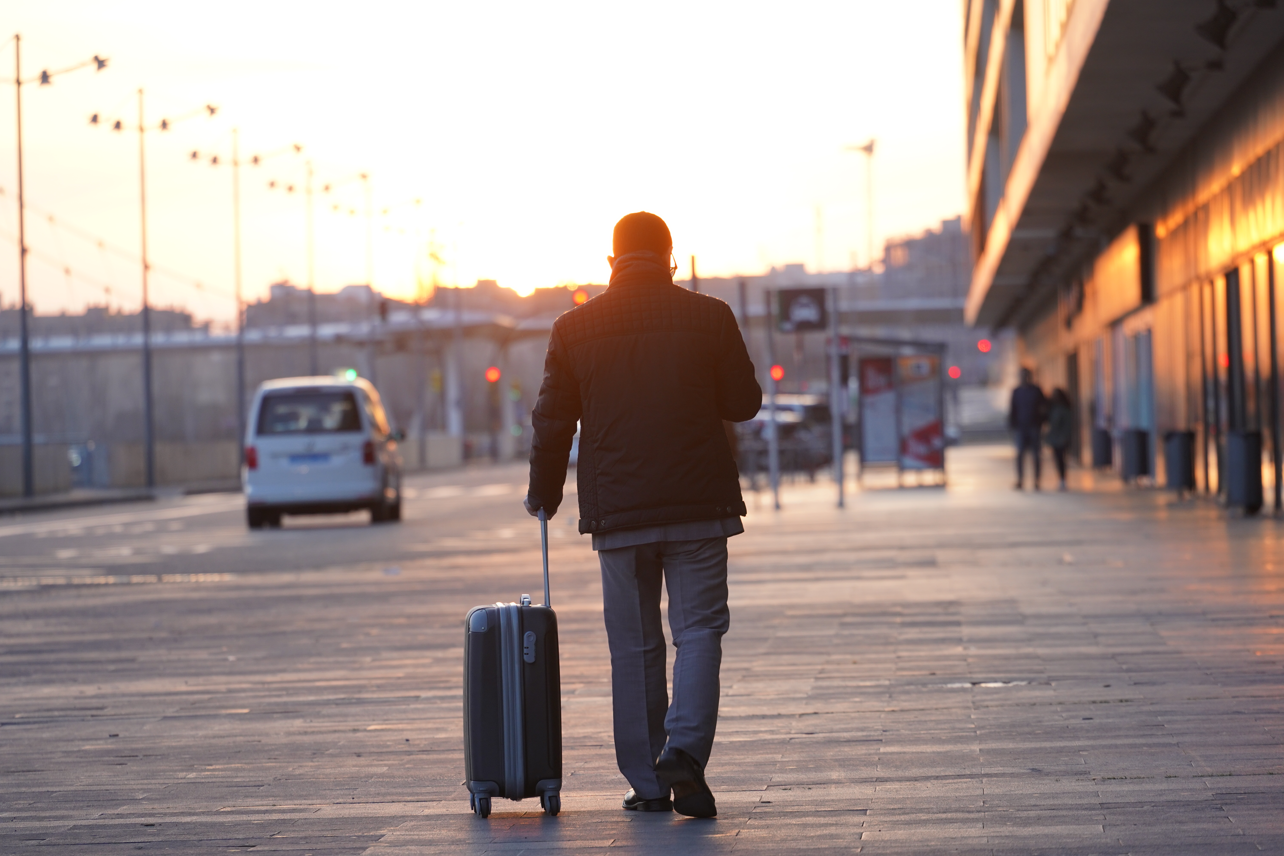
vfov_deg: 6.9
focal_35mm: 200
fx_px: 7133
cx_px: 642
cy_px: 428
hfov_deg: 10.3
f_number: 5.6
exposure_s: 1/125
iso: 640
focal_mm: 200
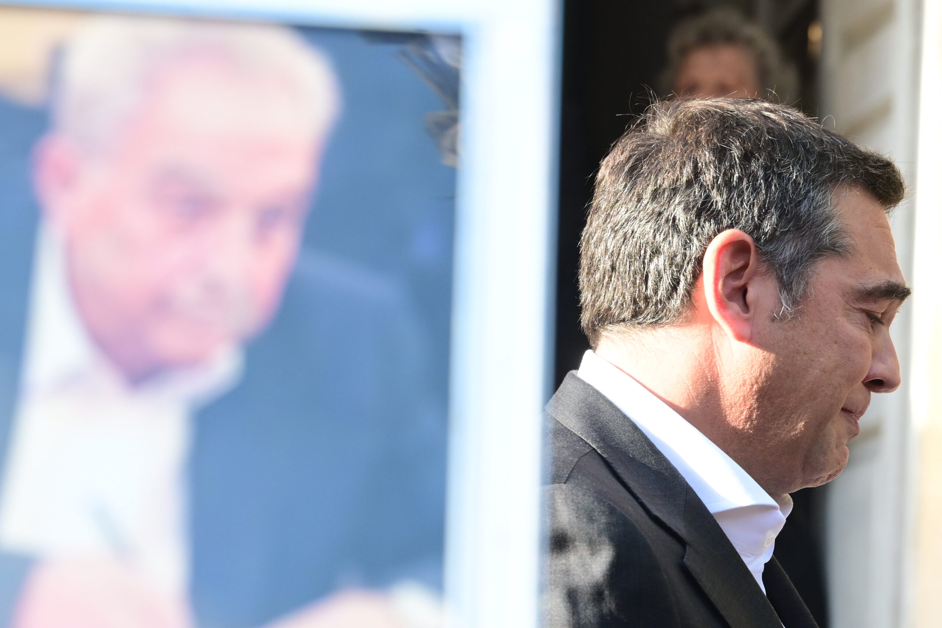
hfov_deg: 18.6
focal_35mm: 110
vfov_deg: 12.5
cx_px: 471
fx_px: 2878
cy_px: 314
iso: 800
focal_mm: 110
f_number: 6.3
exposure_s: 1/400
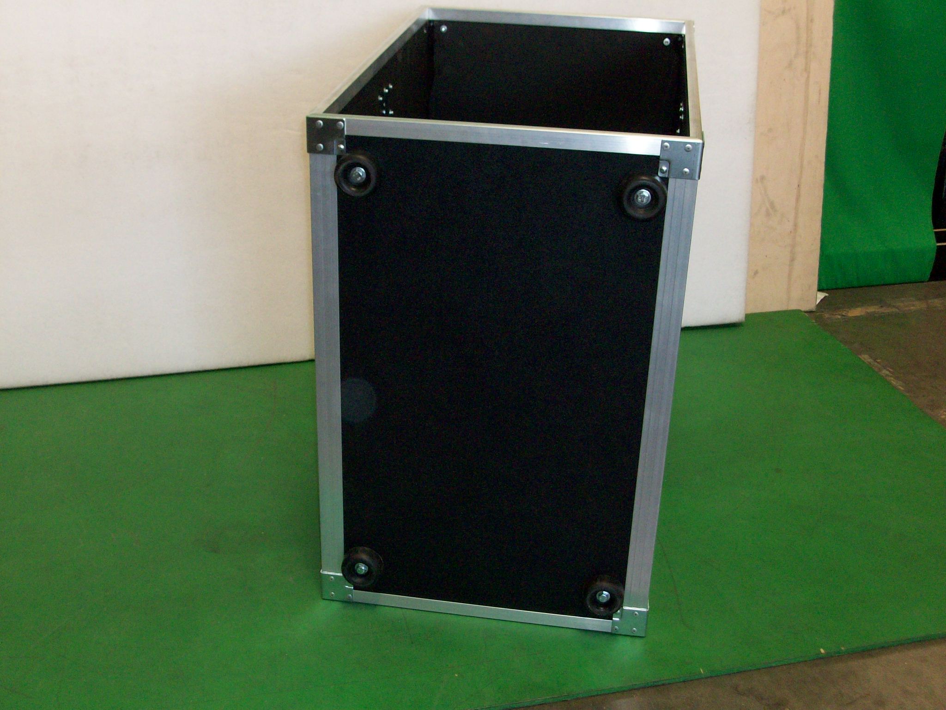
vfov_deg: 34.3
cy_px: 355
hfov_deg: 44.8
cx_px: 473
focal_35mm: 42
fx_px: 1148
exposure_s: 1/65.1
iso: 160
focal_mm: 7.1
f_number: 3.2
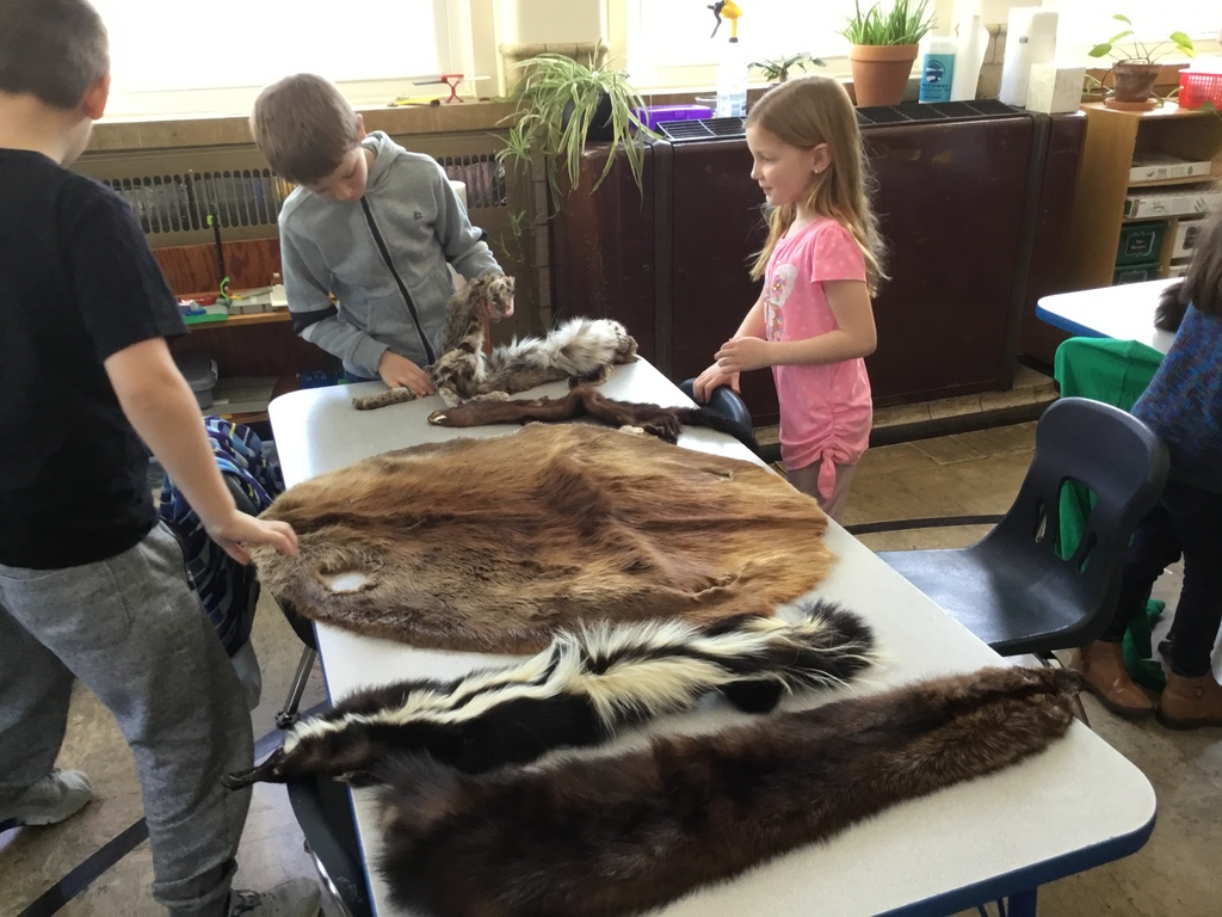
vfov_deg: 45.4
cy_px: 458
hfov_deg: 58.4
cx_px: 611
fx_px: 1094
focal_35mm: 31
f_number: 2.4
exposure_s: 1/30
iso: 40
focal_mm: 3.3
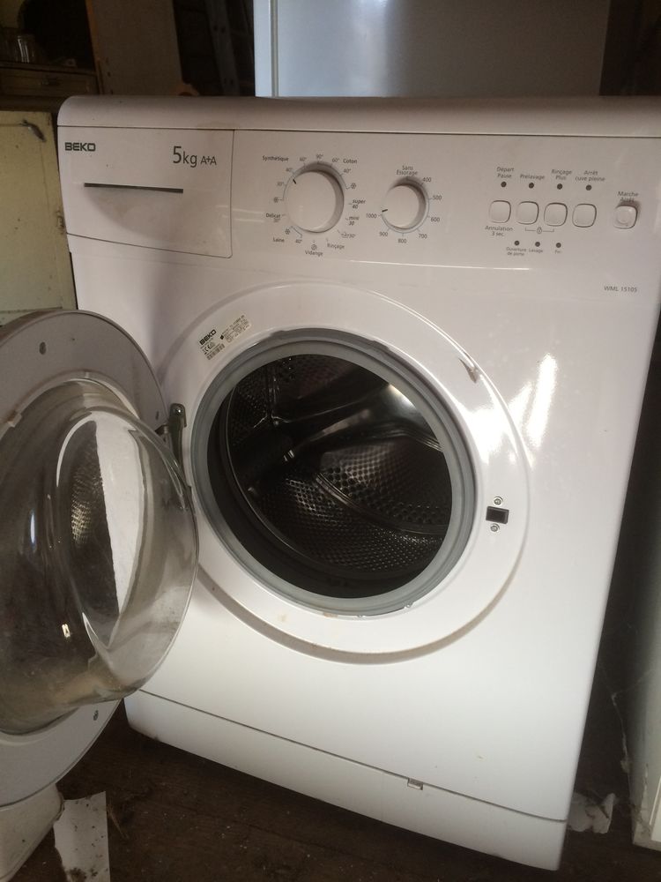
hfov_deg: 48.2
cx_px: 330
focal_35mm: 29
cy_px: 441
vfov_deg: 61.7
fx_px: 738
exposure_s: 1/33
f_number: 2.2
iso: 50
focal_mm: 4.15
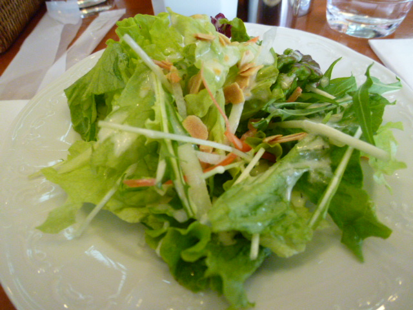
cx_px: 206
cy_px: 155
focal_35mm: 24
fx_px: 286
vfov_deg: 56.8
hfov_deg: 71.6
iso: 400
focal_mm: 4.3
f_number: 2.2
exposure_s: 1/60
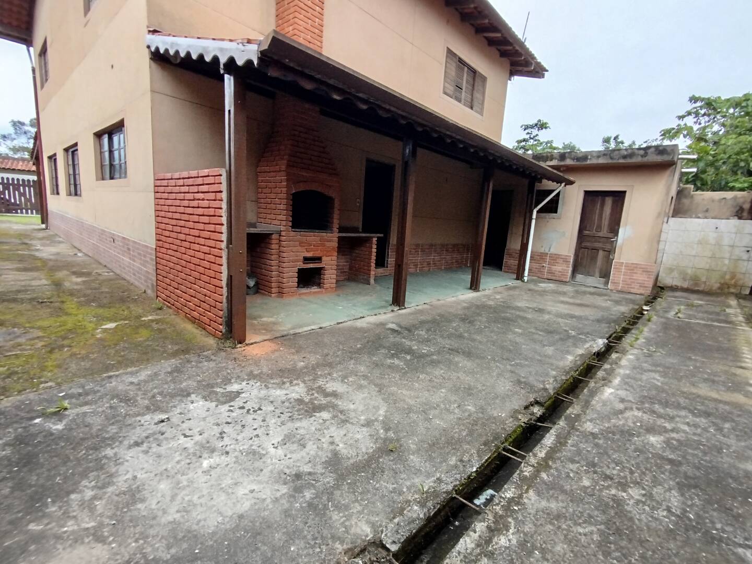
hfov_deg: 98.2
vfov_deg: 81.7
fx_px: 326
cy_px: 282
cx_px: 376
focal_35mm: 15
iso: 50
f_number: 2.2
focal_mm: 1.65
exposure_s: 1/136
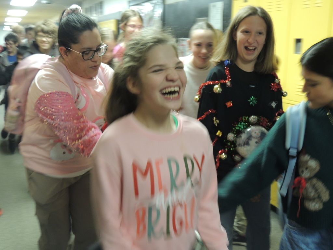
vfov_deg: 33.6
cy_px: 125
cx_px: 166
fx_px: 414
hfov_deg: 43.9
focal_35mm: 43
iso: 400
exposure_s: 1/20
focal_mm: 7.6
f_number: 3.4
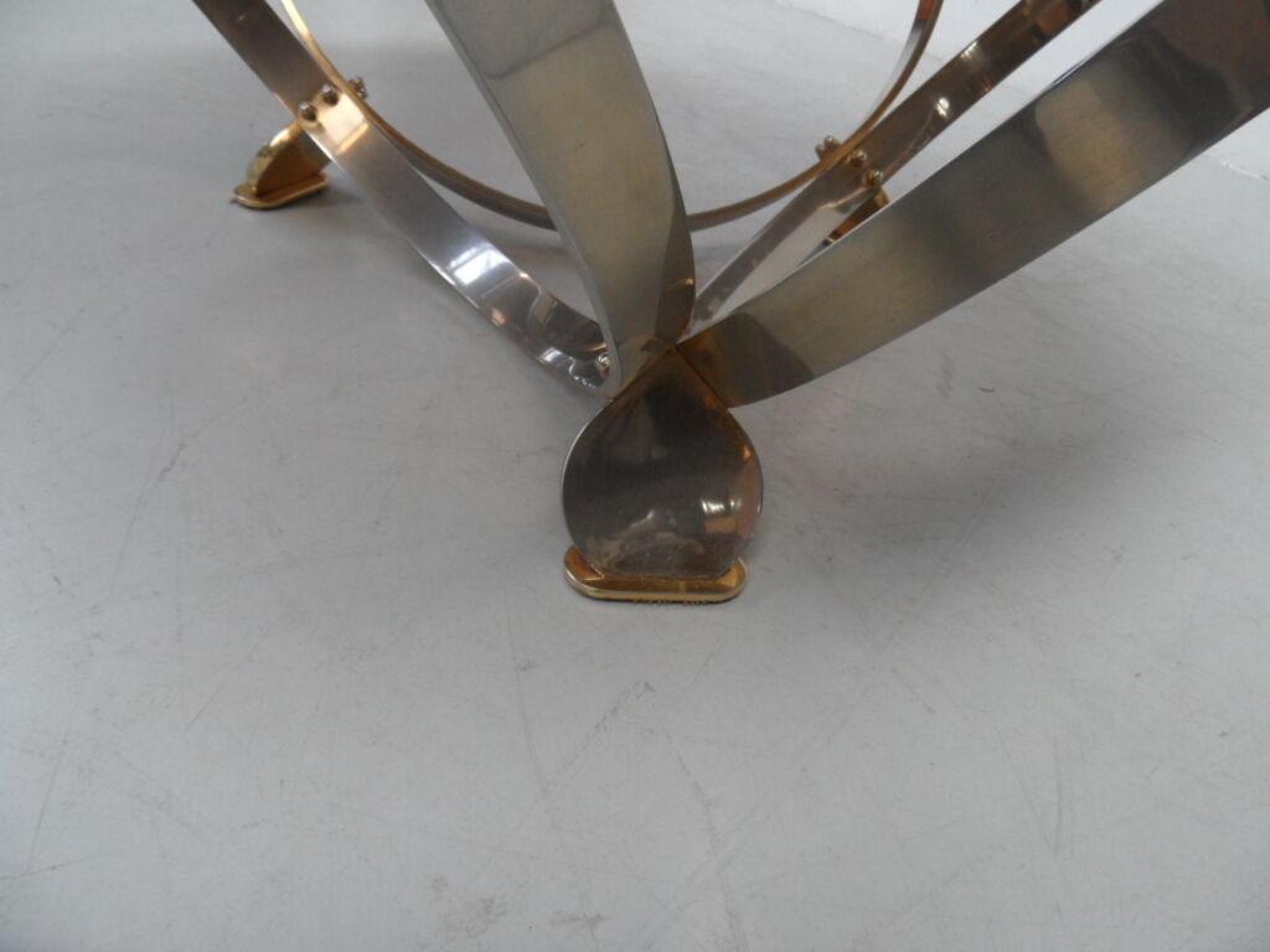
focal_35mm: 24
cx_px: 635
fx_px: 881
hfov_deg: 71.6
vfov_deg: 56.8
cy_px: 476
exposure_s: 1/30
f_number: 3.2
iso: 160
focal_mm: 3.9
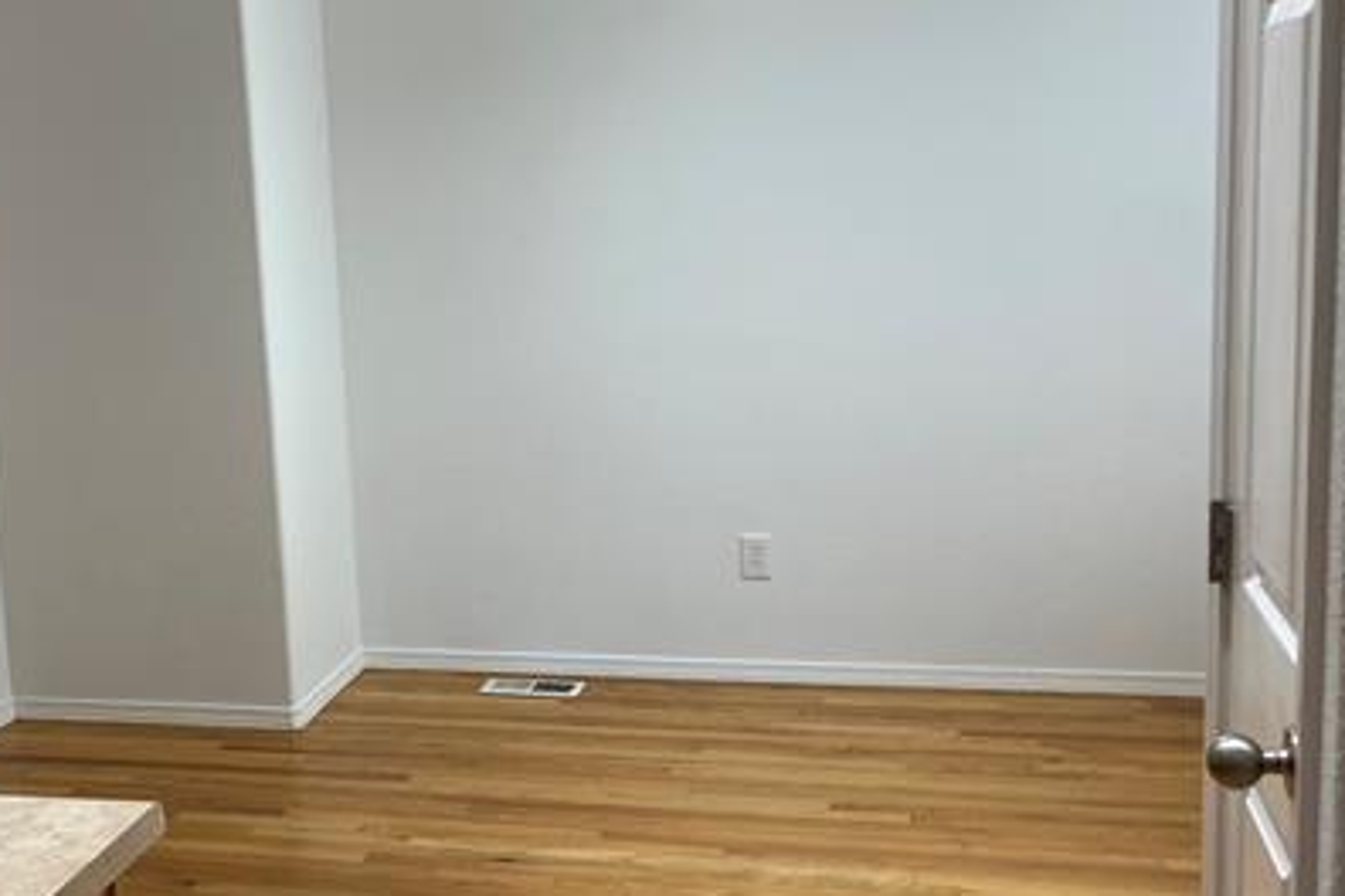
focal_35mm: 47
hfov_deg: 40.3
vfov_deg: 28.6
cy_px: 477
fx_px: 1756
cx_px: 282
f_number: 1.8
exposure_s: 1/60
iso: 40
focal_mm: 3.99
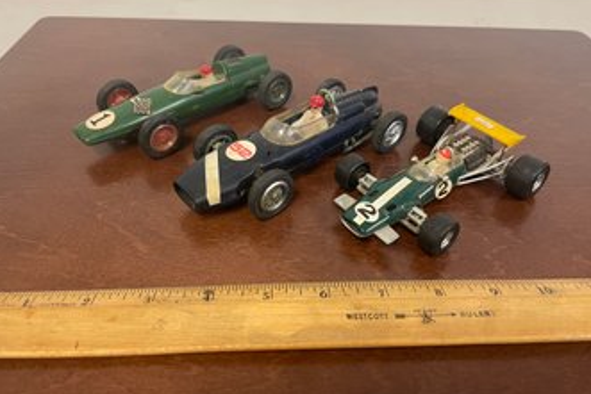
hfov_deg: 65.4
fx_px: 460
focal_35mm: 28
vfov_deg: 46.4
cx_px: 299
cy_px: 176
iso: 200
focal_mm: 4.2
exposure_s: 1/60
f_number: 1.6
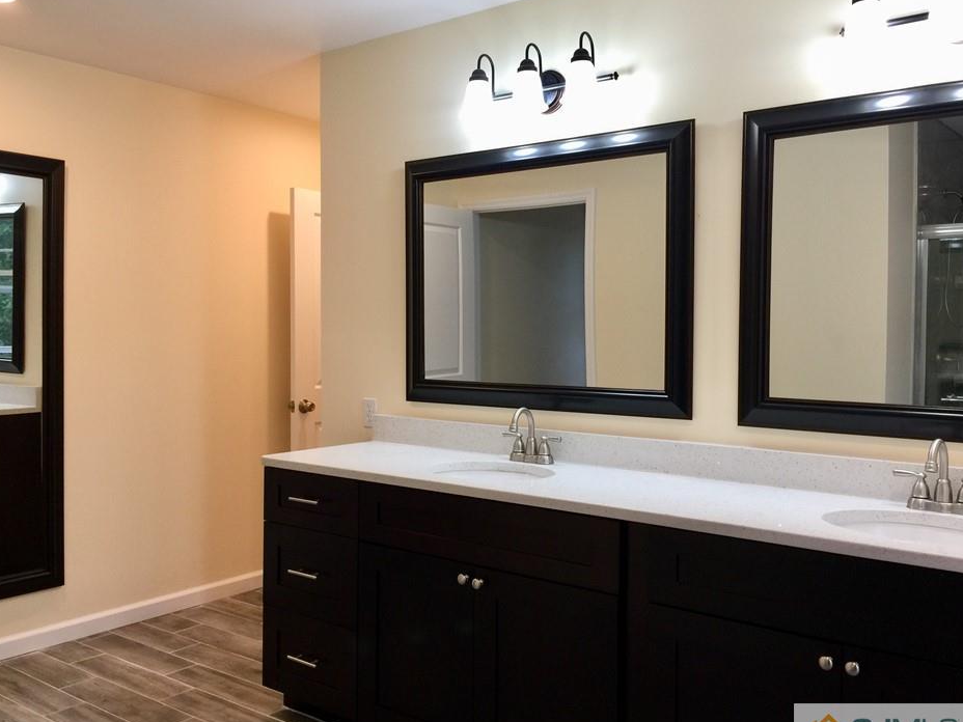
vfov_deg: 44.2
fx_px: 890
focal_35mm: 32
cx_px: 474
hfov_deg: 56.8
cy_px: 370
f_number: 2.2
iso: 40
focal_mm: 4.15
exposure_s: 1/30
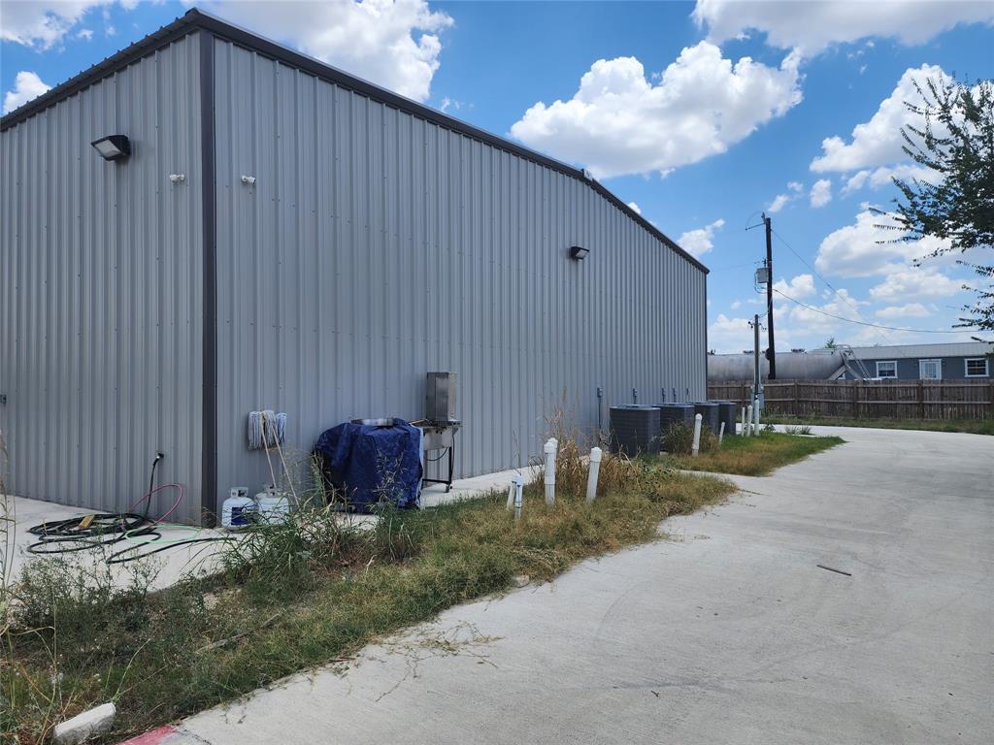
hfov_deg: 73.9
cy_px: 372
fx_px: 660
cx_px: 497
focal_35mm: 23
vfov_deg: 58.9
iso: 12
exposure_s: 1/1252
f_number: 1.8
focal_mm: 6.4
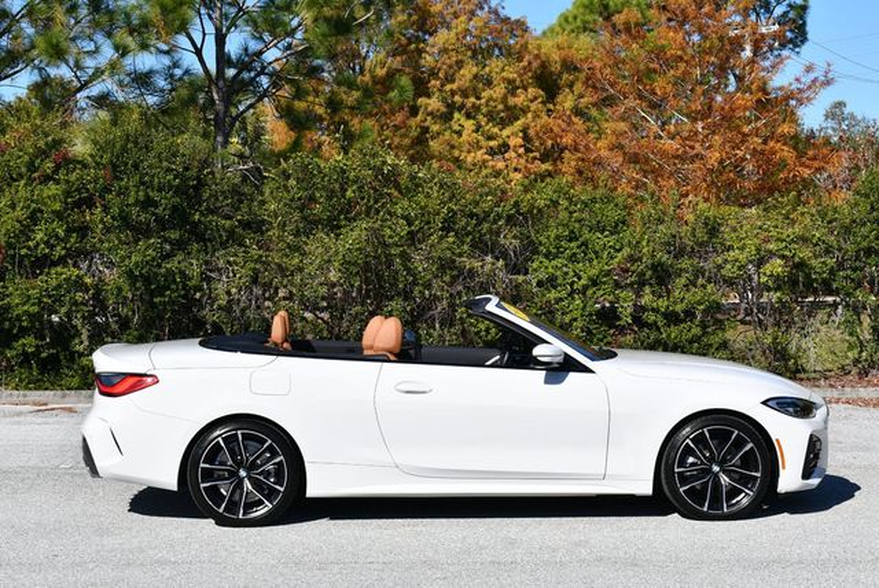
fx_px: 1711
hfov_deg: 28.8
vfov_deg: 19.5
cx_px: 440
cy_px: 294
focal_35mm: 70
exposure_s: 1/320
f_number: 9
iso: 100
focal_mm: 35
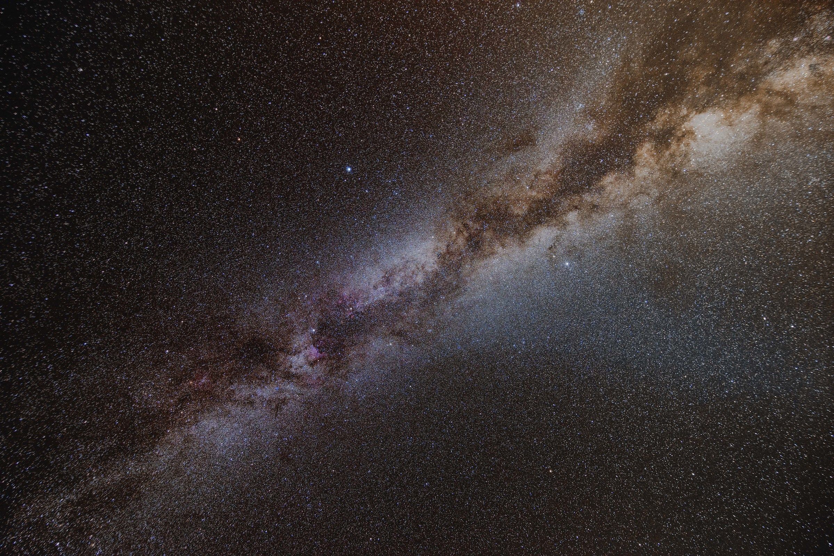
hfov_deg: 96.7
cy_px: 278
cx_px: 417
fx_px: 371
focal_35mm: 16
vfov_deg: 73.8
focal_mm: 16
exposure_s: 210
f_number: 4
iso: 1000
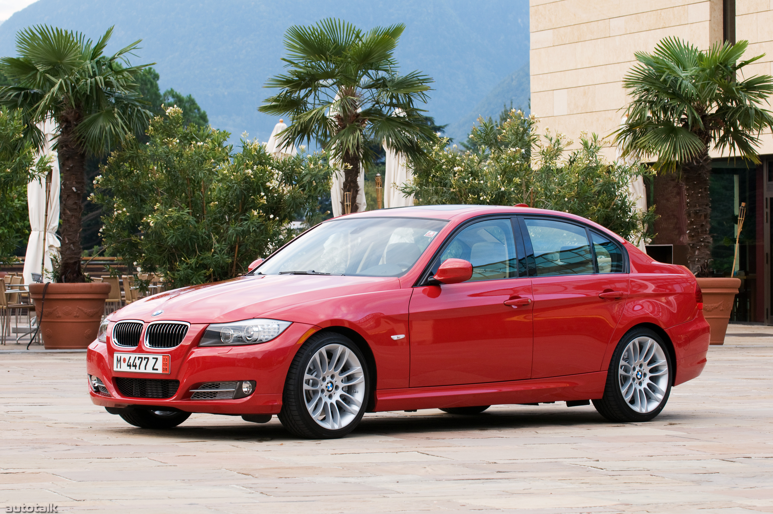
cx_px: 386
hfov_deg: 15.9
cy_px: 257
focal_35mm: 129
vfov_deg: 10.6
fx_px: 2767
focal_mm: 86
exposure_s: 1/15
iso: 200
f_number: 6.3
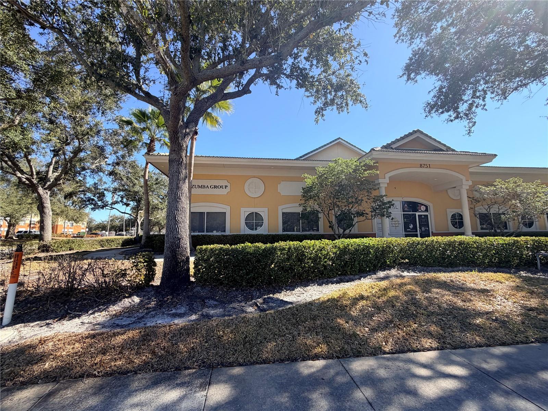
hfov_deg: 102.1
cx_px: 274
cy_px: 206
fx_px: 222
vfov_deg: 85.7
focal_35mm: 14
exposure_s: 1/664
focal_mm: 2.22
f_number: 2.2
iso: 40
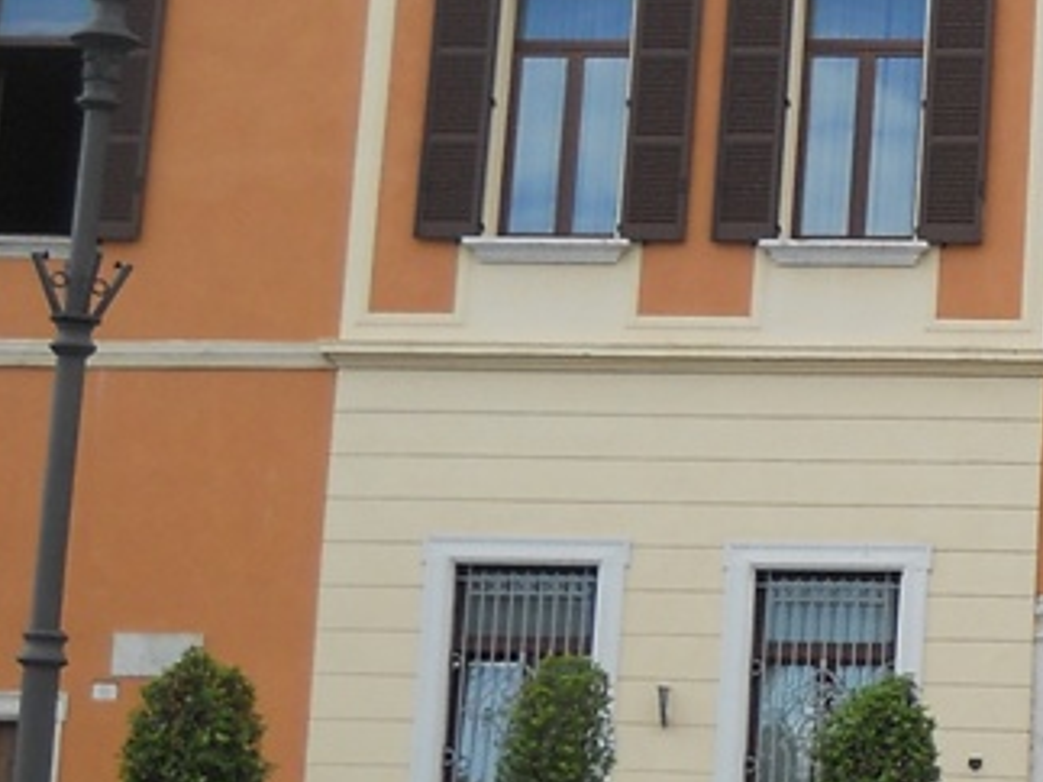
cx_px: 1547
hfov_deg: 14.2
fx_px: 3916
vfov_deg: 11.4
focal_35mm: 130
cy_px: 388
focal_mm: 6.72
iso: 80
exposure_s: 1/160
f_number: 5.5
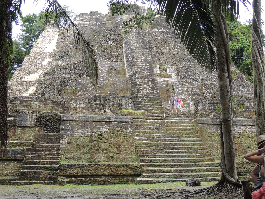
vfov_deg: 29.1
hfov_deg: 38.2
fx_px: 383
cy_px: 100
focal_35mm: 50
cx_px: 132
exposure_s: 1/160
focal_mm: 8.9
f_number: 3.6
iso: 100
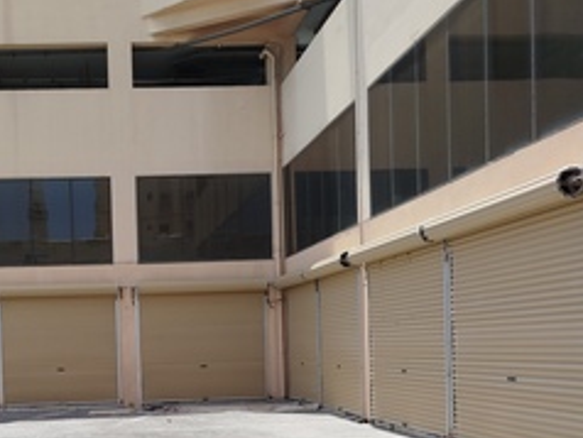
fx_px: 776
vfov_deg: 30.5
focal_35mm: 46
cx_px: 126
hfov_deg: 39.7
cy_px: 376
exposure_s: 1/827
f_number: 1.7
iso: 50
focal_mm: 5.31
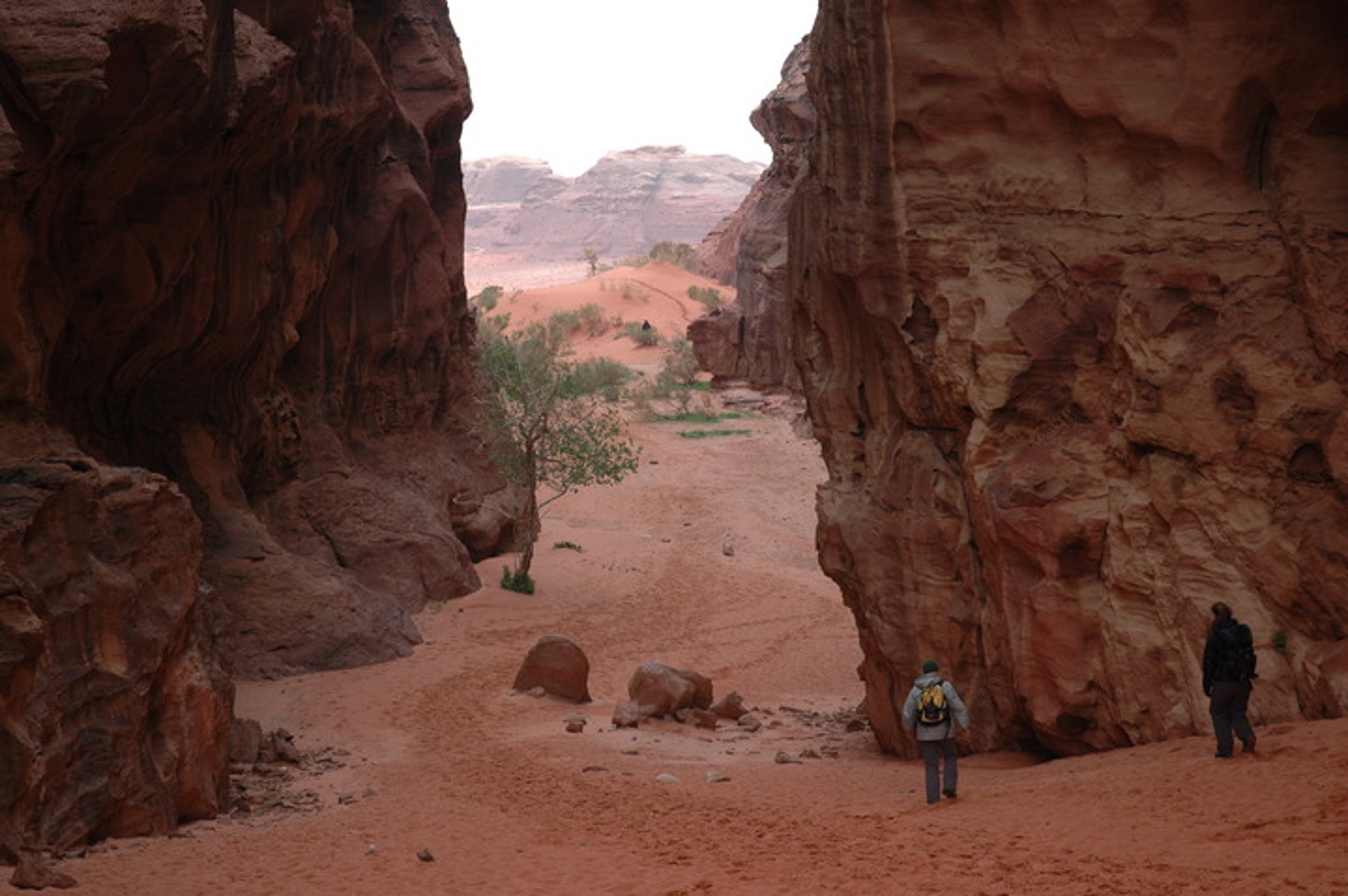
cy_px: 448
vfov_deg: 18.2
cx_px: 674
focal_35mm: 75
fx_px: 2806
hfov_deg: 27.0
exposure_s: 1/200
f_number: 4.5
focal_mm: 50
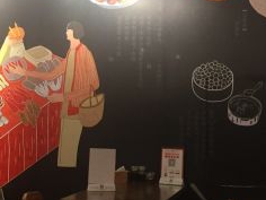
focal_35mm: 86
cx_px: 141
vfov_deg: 17.0
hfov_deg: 22.8
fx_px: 661
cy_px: 33
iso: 80
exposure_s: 1/30
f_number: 2.2
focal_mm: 4.15
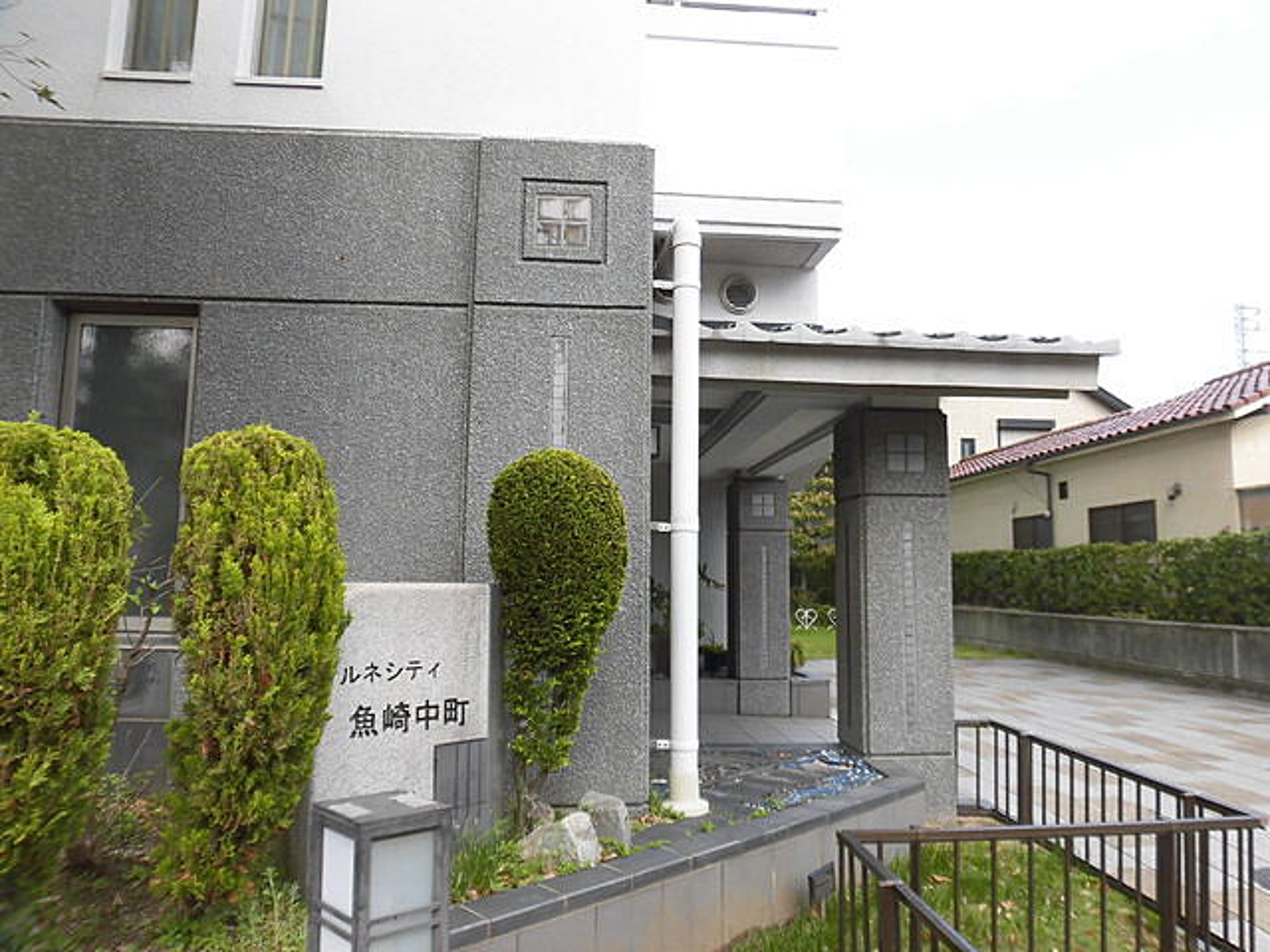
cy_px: 476
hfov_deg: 71.6
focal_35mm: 24
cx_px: 635
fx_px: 881
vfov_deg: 56.8
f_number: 3.1
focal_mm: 4.3
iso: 100
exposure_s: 1/250
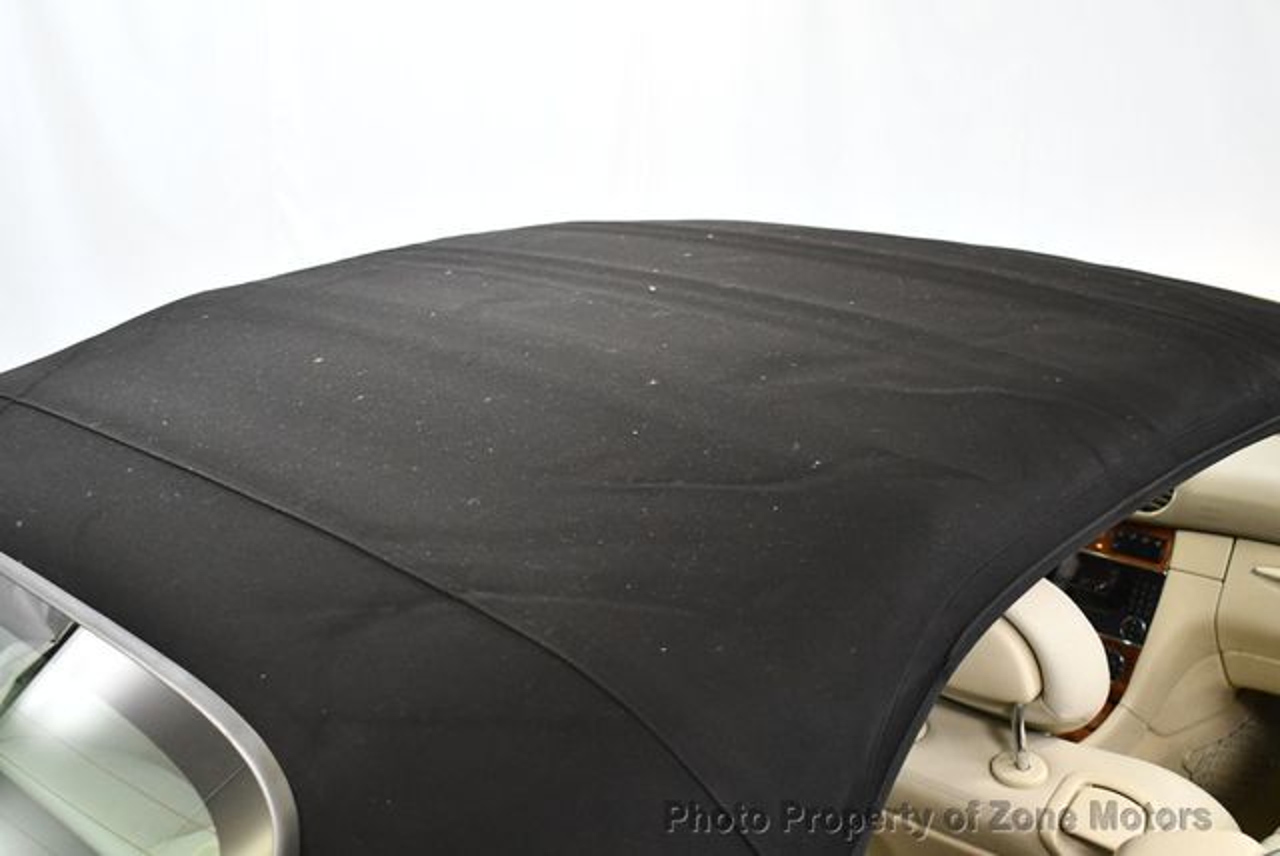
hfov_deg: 44.5
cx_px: 640
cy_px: 428
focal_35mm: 44
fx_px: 1566
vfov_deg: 30.6
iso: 1800
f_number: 3.8
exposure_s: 1/125
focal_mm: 22
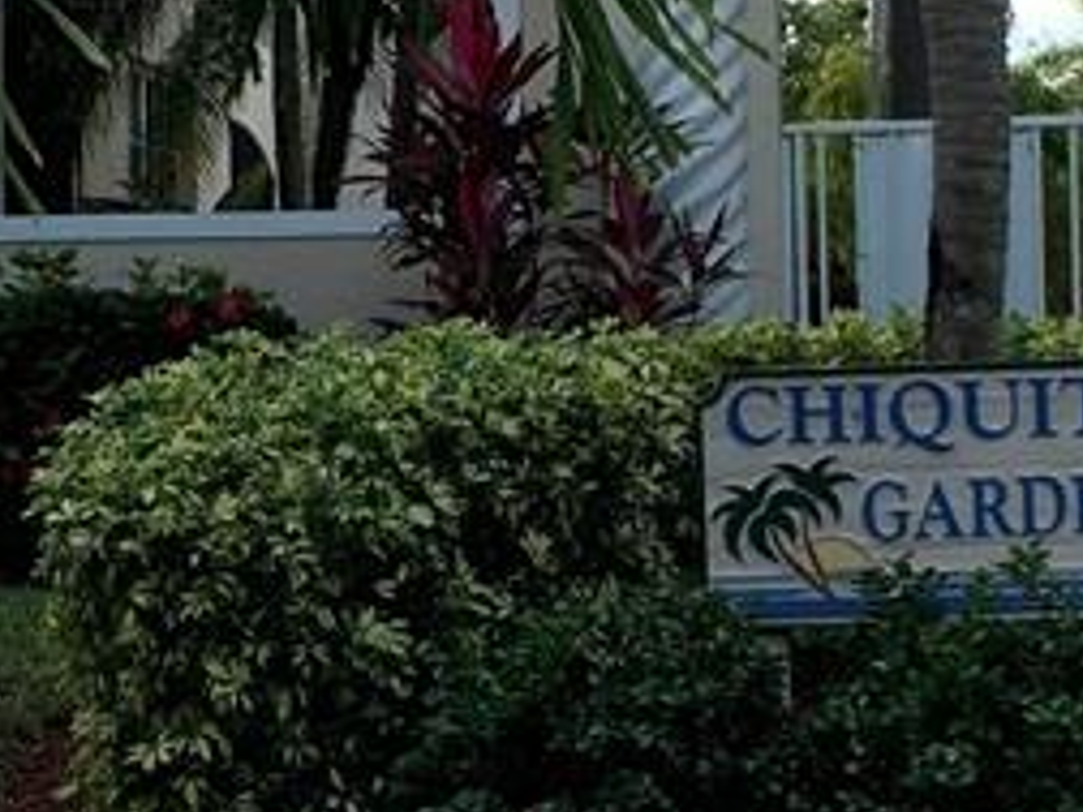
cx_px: 542
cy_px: 288
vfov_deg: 12.5
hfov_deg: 16.7
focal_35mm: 118
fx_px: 3692
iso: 25
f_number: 2.2
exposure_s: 1/353
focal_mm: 4.15
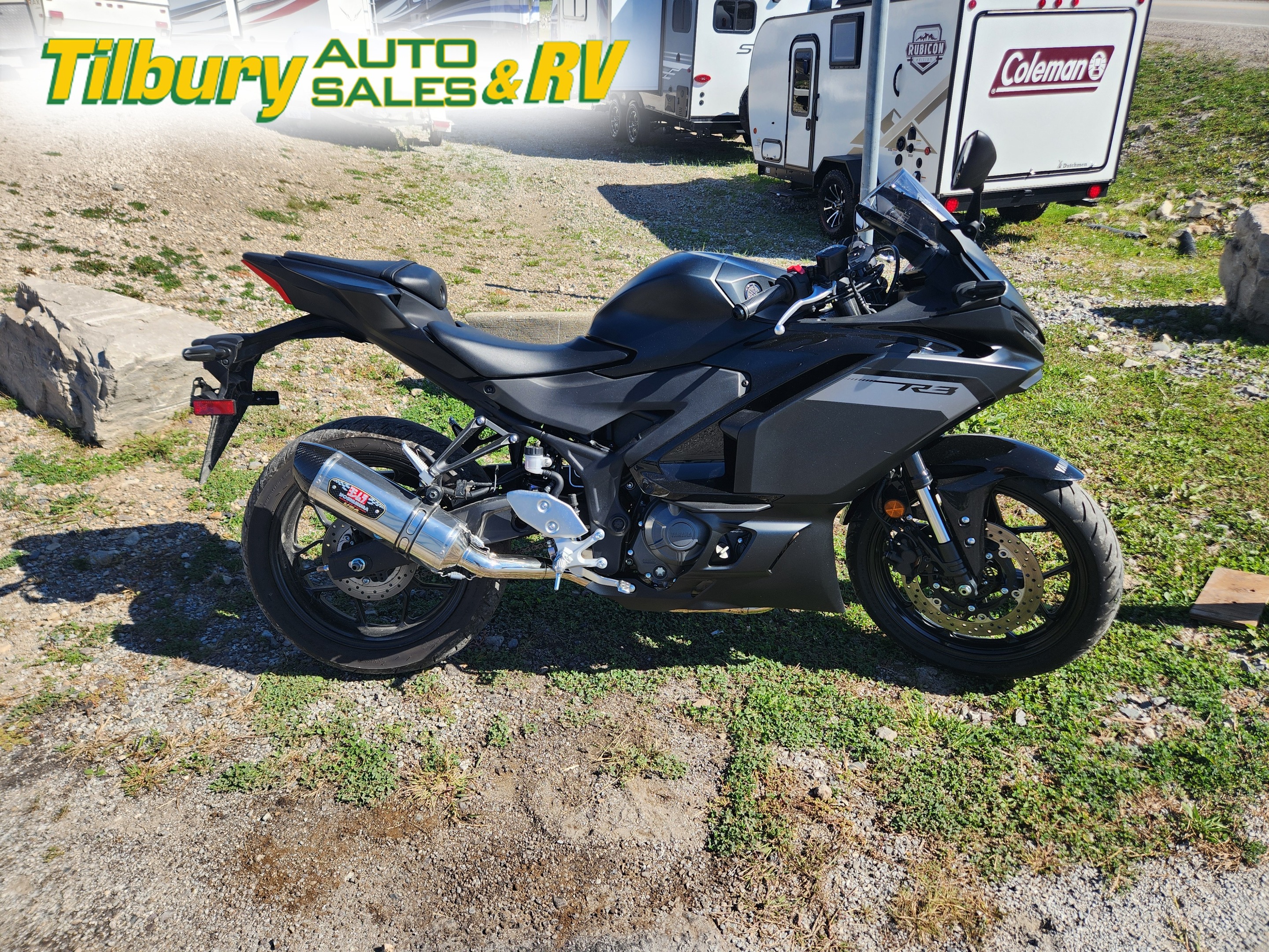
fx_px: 843
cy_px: 476
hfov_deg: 73.9
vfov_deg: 58.9
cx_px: 634
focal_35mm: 23
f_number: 1.8
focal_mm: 5.4
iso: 20
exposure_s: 1/1111
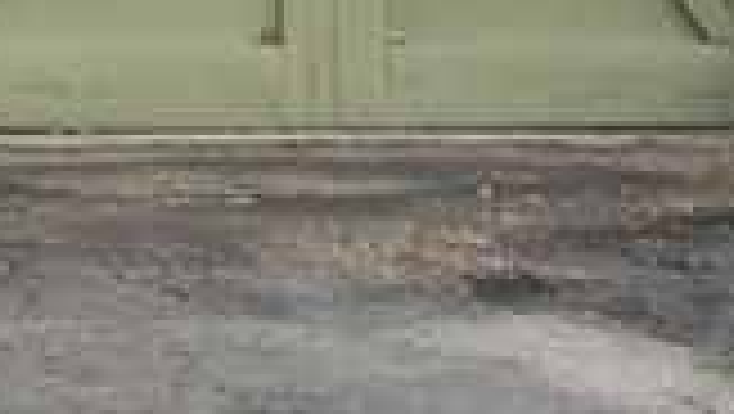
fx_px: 3857
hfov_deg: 9.8
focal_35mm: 198
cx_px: -892
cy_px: -590
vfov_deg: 5.9
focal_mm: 20
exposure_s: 1/60
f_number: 9
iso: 400
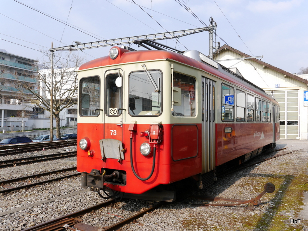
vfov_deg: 46.8
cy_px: 116
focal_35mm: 30
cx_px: 154
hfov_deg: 60.0
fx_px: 267
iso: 160
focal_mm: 15
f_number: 7.1
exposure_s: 1/320
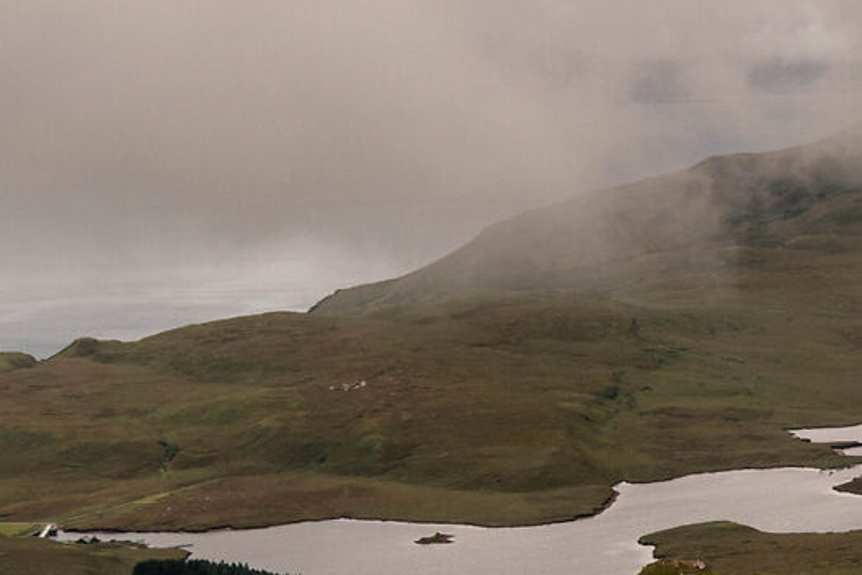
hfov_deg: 13.9
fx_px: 3376
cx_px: 1166
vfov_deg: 9.7
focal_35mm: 141
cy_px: 539
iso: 100
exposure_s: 1/10
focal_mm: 31
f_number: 16
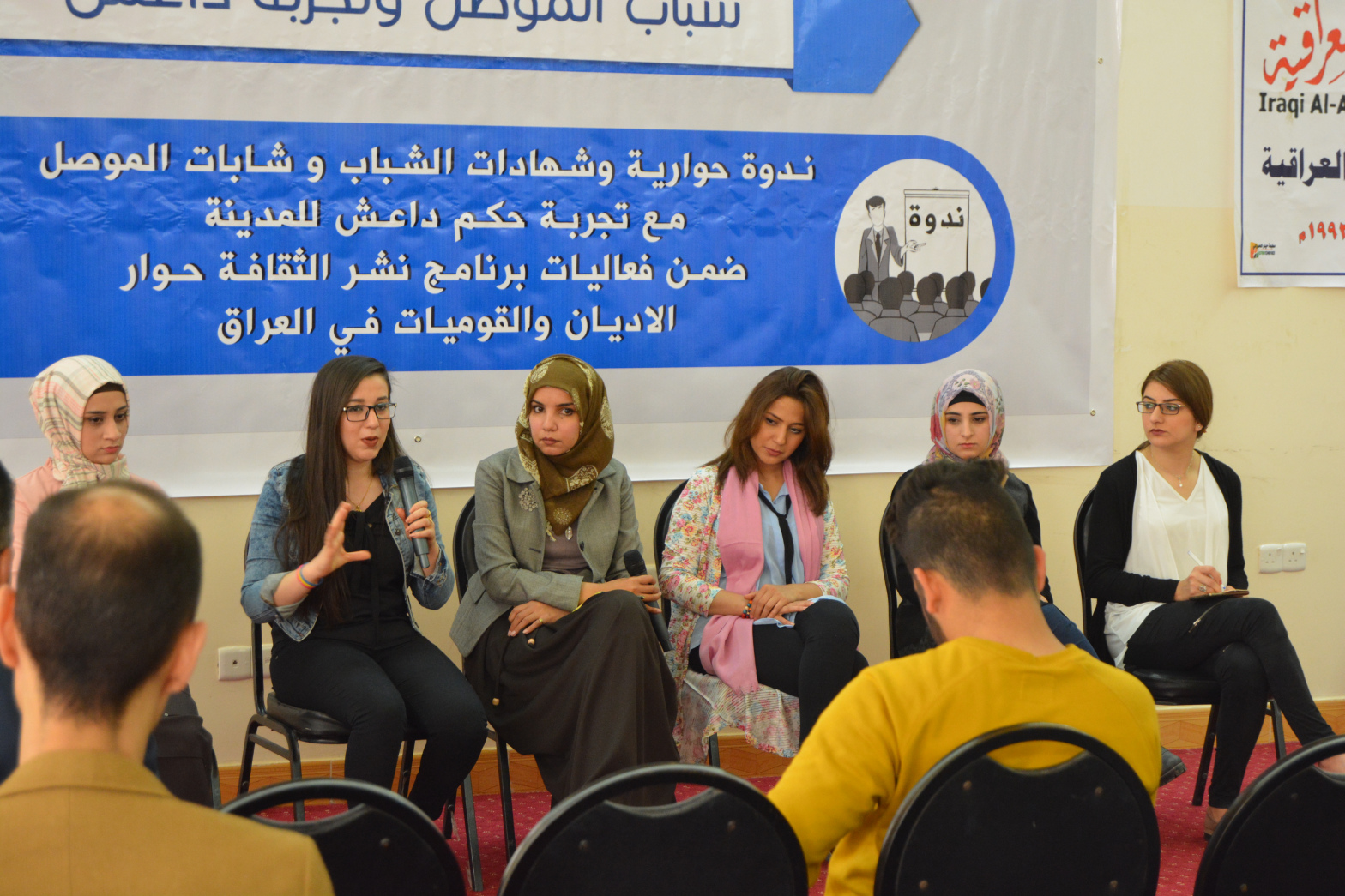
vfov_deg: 16.5
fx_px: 3082
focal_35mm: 82
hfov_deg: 24.6
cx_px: 672
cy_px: 448
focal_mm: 55
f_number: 5.6
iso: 1600
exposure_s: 1/30
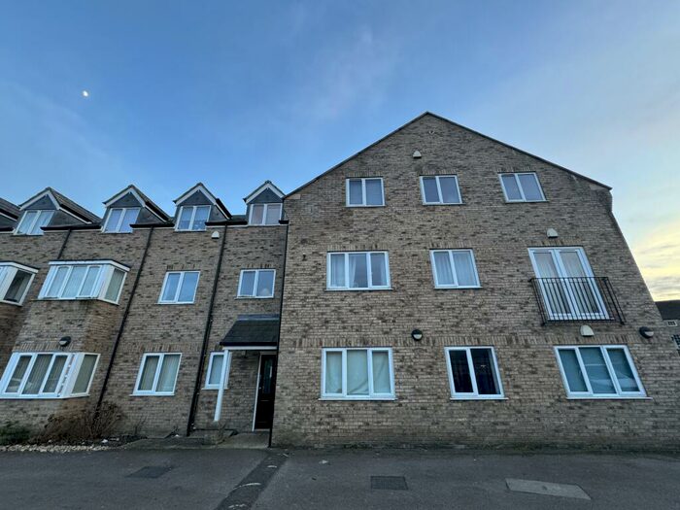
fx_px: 275
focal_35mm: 14
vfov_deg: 85.7
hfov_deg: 102.1
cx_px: 340
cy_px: 255
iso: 200
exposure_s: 1/99
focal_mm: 2.22
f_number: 2.2
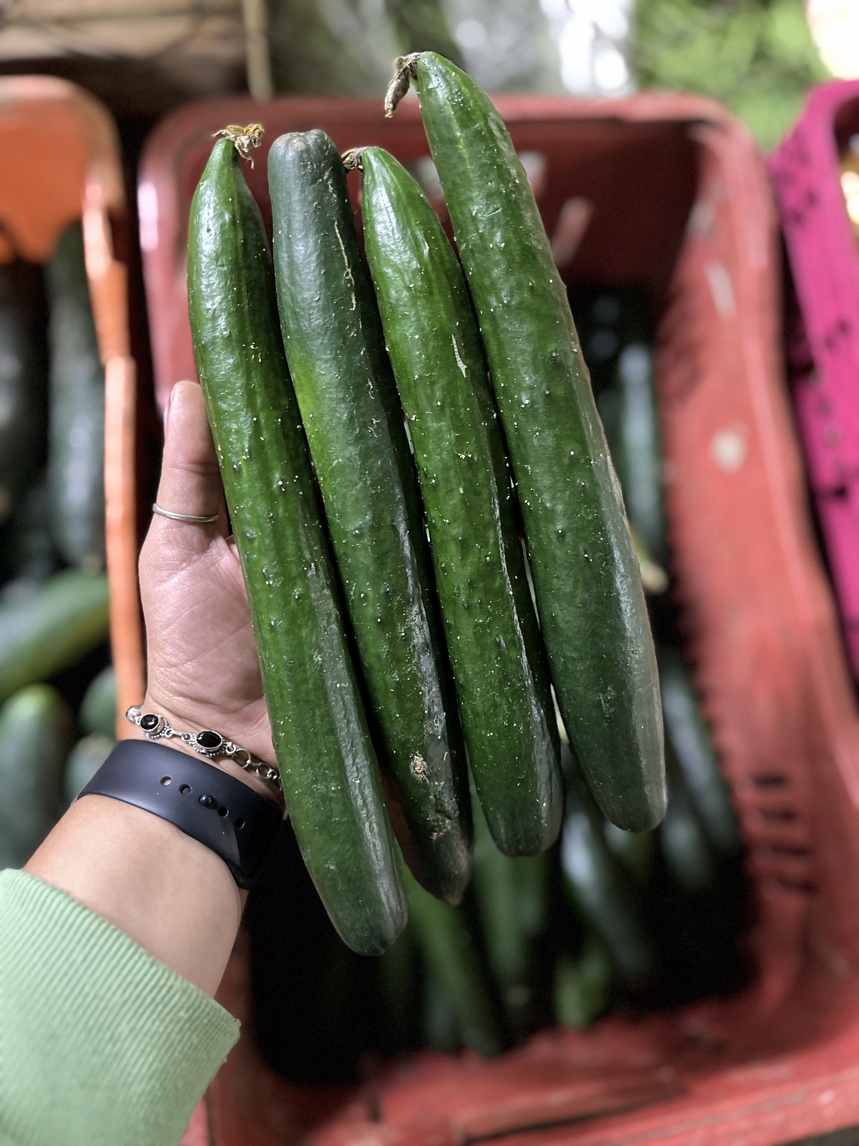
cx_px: 430
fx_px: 860
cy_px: 573
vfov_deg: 67.3
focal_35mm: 26
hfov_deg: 53.1
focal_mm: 5.1
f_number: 1.6
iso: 800
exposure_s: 1/24
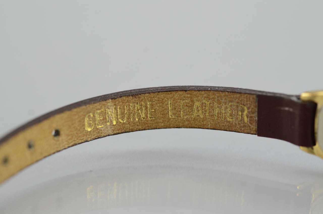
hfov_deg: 22.7
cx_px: 162
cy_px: 107
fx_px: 806
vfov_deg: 15.1
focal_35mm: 90
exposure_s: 1/125
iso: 640
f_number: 5.6
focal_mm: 60
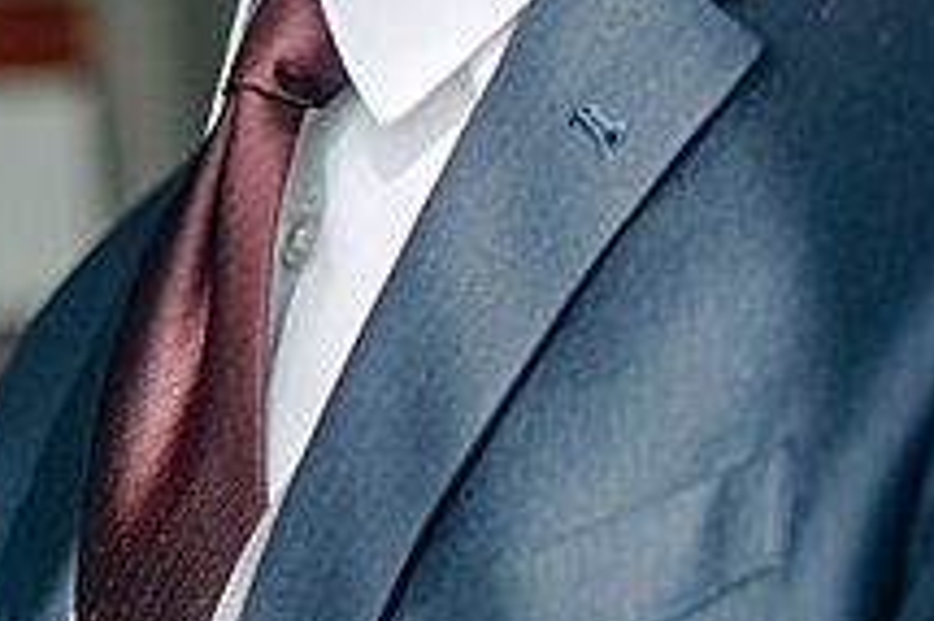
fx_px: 3966
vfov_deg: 8.9
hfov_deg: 12.0
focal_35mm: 153
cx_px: -943
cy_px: 206
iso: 400
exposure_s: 1/1600
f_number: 1.8
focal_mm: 35
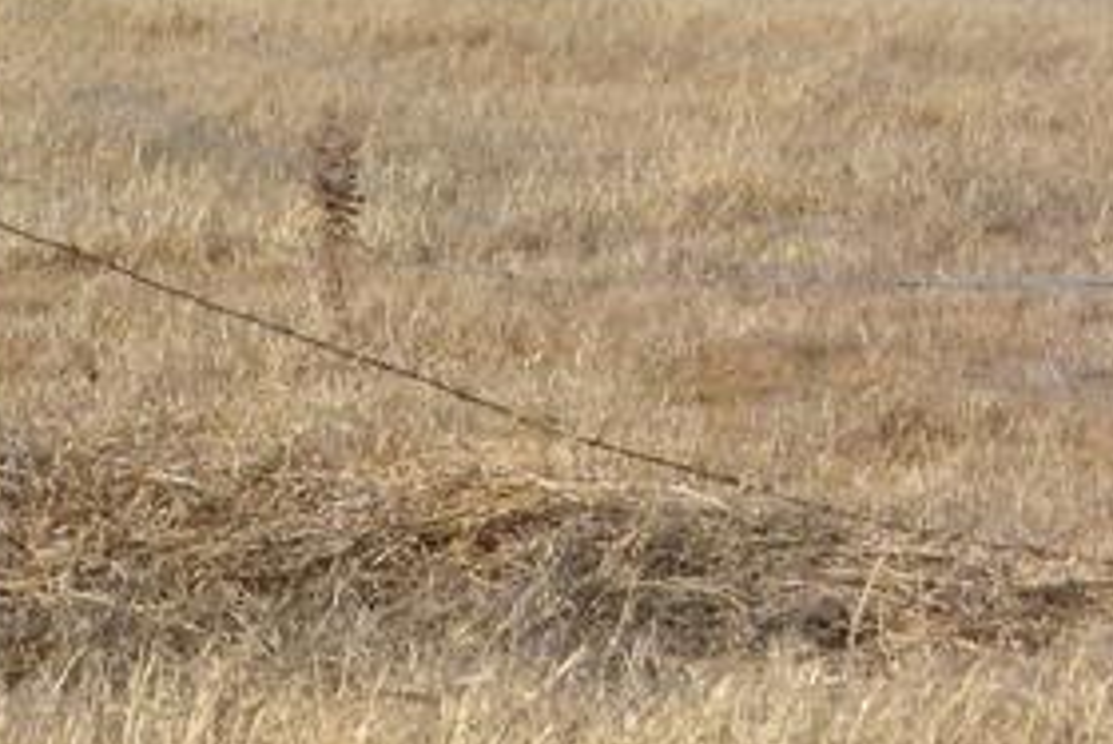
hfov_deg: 4.0
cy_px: -553
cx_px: -123
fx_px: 15868
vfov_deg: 2.7
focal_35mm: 513
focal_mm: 24.3
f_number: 4.5
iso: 100
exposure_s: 1/1600
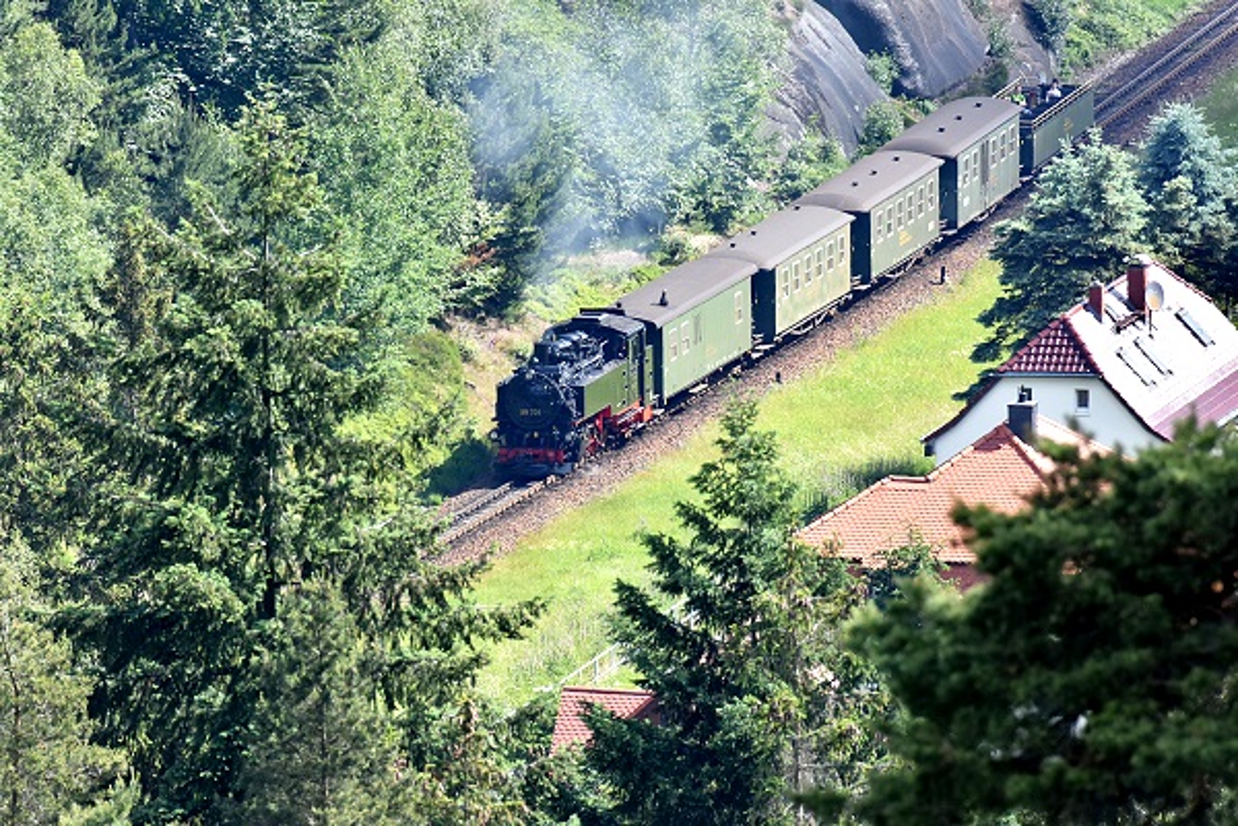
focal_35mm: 750
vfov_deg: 1.8
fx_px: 25790
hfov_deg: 2.7
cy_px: 413
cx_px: 619
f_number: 11
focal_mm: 500
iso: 400
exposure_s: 1/250
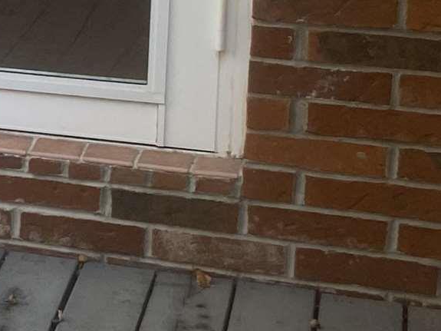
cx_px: -661
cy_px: -62
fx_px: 1770
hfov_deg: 11.4
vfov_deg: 10.5
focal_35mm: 139
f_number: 1.8
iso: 32
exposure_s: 1/122
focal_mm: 4.25
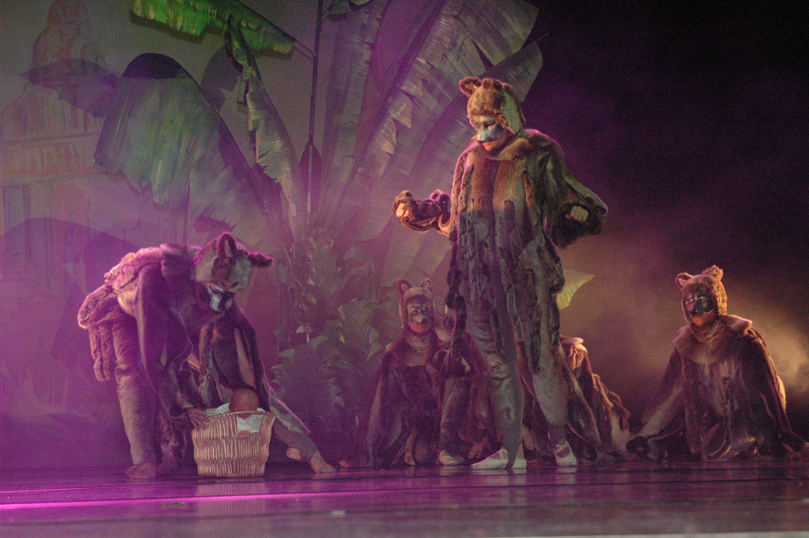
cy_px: 269
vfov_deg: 18.1
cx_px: 404
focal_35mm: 75
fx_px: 1684
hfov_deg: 27.0
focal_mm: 50
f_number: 7.1
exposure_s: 1/60
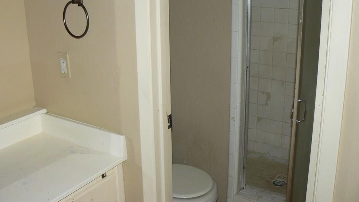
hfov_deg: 50.5
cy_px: 69
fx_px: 381
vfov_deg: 29.5
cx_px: 180
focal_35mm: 40
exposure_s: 1/30
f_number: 2.8
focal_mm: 6
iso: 100
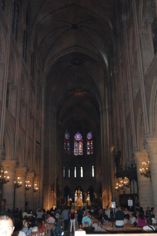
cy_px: 118
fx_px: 275
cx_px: 78
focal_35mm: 42
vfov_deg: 46.4
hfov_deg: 31.8
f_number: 4.2
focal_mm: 28
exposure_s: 1/60
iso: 1600
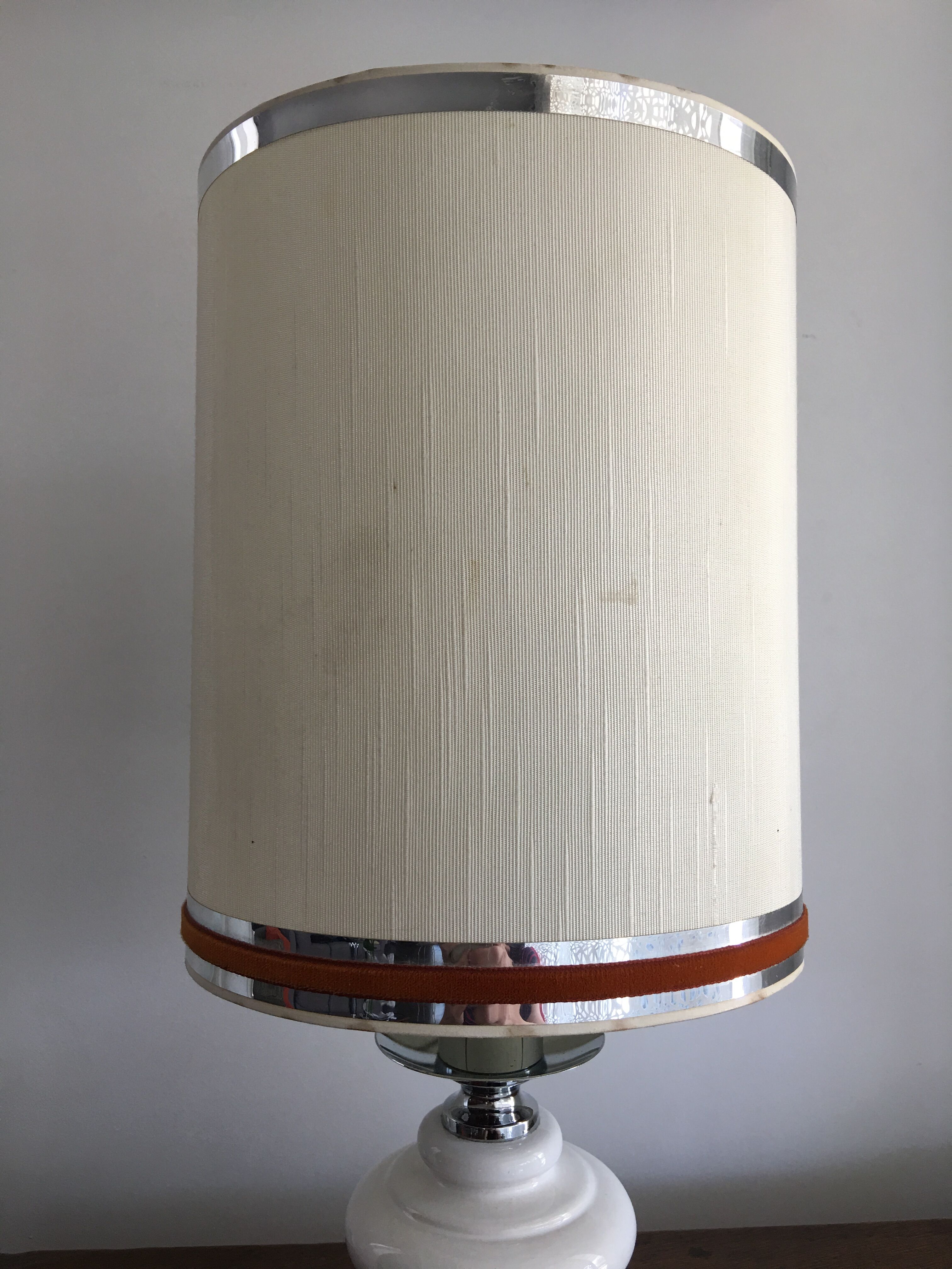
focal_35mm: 29
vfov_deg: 61.7
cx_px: 476
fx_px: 1063
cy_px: 634
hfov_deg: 48.2
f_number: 2.2
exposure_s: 1/33
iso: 25
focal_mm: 4.15
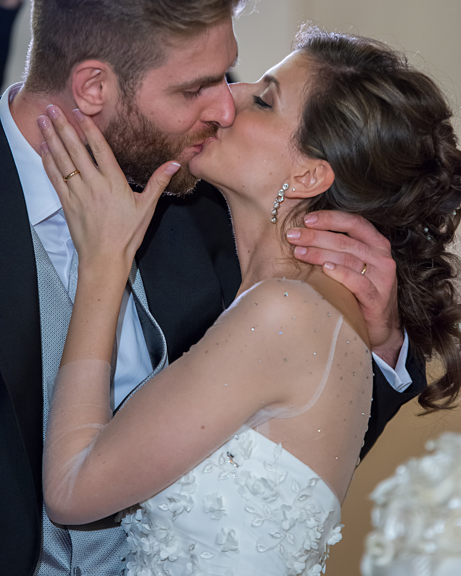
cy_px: 258
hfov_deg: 4.6
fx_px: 5780
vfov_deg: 5.7
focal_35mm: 339
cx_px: 230
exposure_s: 1/160
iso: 2200
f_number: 2.8
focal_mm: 200
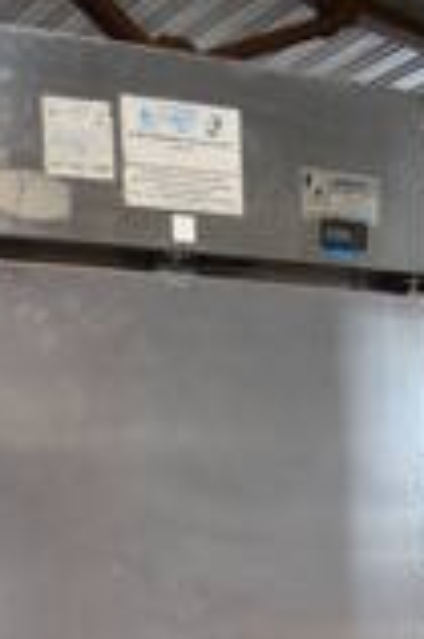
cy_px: 839
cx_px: 113
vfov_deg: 22.2
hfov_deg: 16.5
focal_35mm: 82
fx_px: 1452
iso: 1400
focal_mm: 18
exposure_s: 1/125
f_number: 3.5
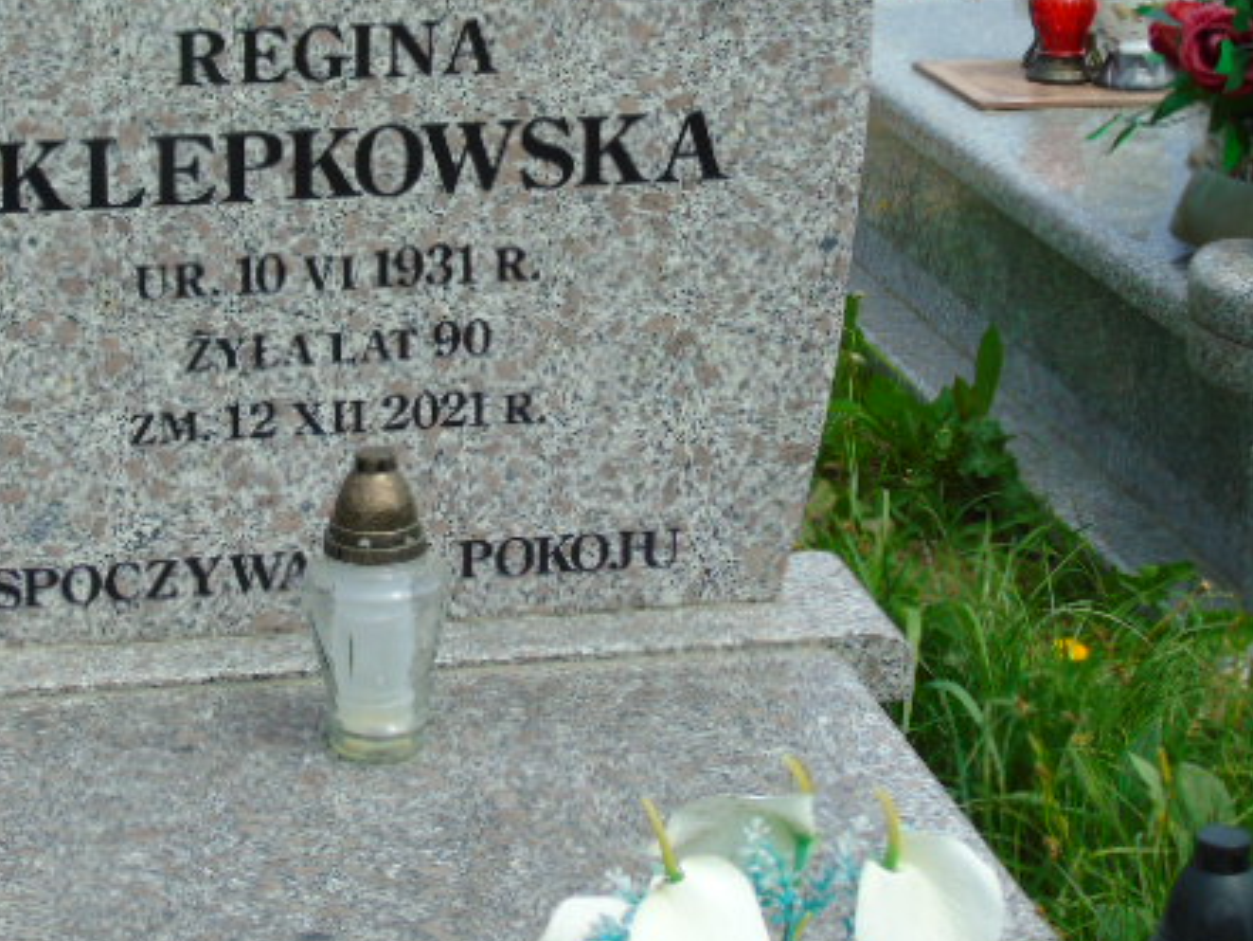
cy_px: 321
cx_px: 347
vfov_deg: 14.4
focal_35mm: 103
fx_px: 3729
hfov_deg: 19.0
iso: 80
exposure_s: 1/500
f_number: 4.7
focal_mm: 13
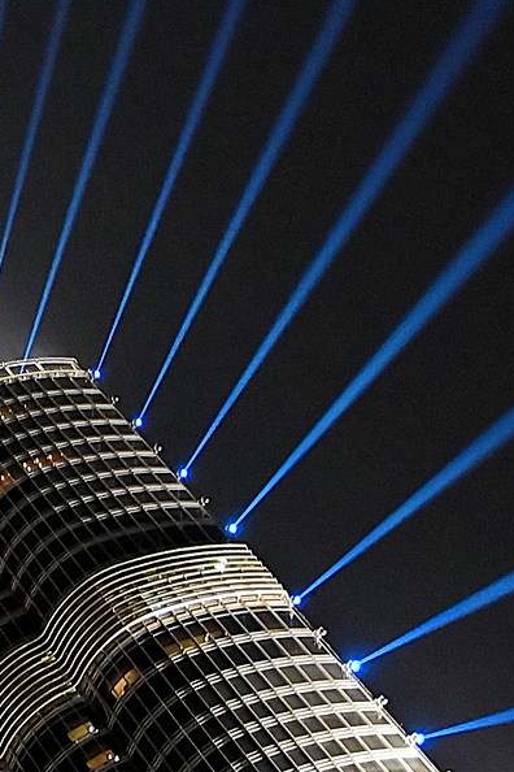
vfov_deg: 18.7
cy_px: 552
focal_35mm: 109
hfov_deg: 11.9
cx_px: -322
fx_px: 2334
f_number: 3.5
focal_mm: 18
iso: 2000
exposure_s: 1/8
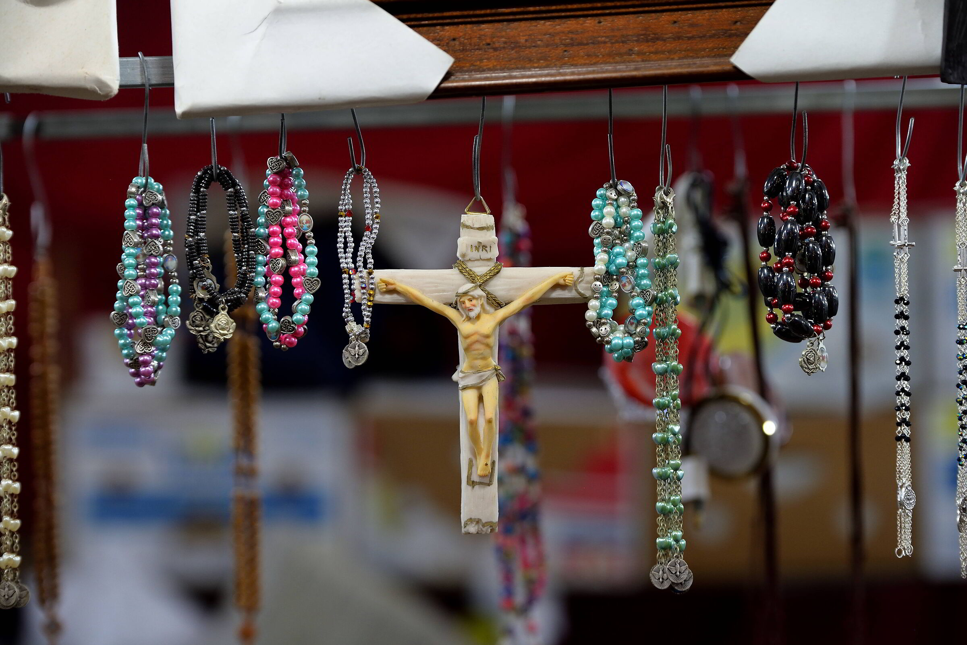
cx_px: 484
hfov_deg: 17.6
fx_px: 3117
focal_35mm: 116
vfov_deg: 11.8
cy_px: 322
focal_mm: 116
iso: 1250
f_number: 4
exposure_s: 1/250
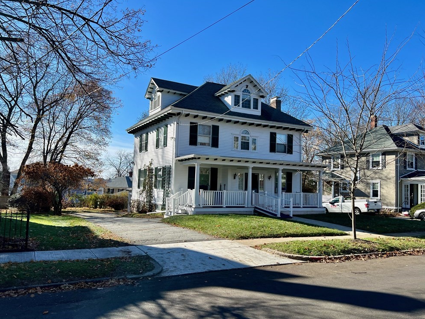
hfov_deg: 65.3
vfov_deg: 51.4
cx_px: 219
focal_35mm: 27
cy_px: 160
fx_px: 332
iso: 50
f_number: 1.5
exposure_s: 1/2762
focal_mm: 5.7
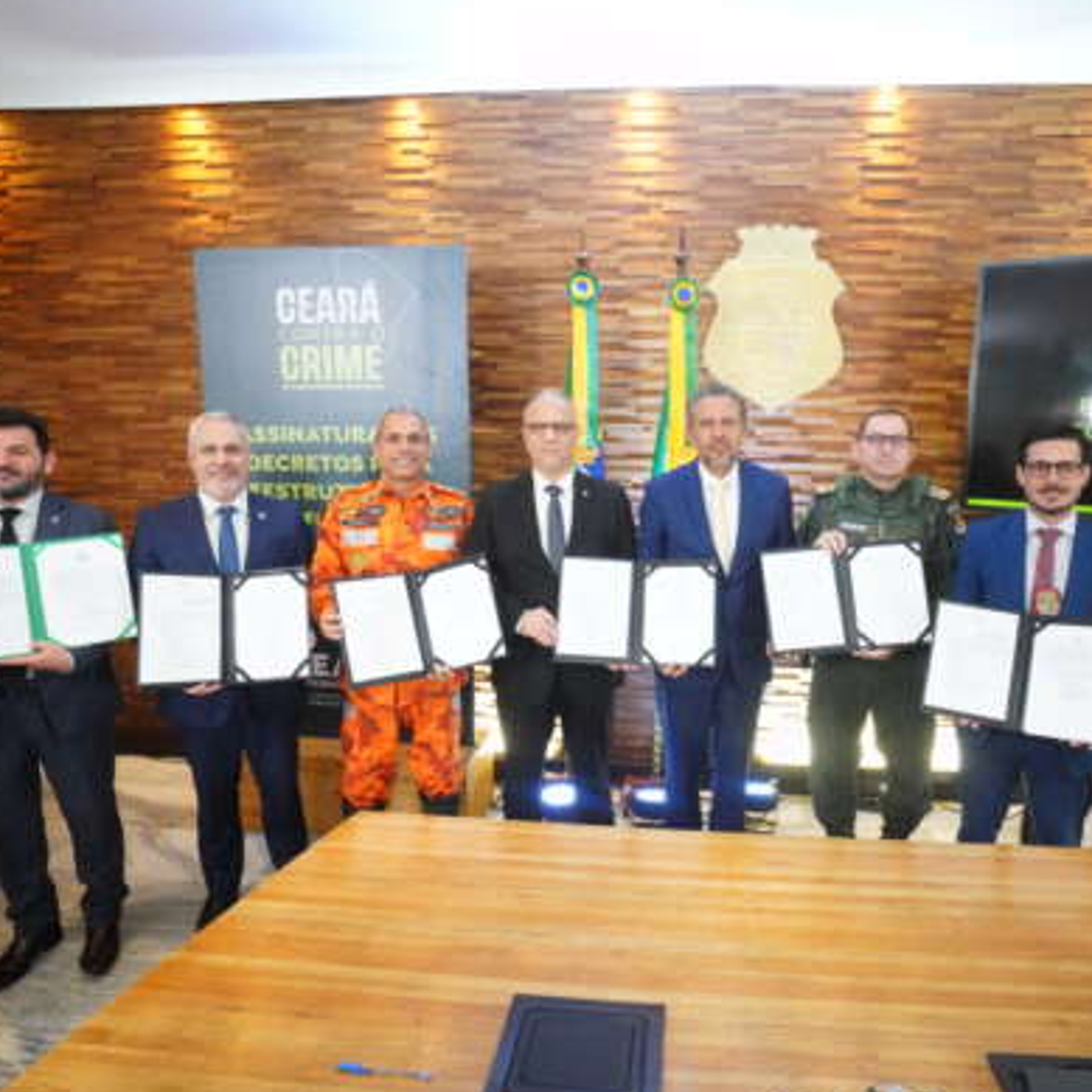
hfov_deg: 71.6
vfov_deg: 72.1
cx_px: 643
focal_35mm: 21
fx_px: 749
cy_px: 549
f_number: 10
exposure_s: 1/160
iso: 20000
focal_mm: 16
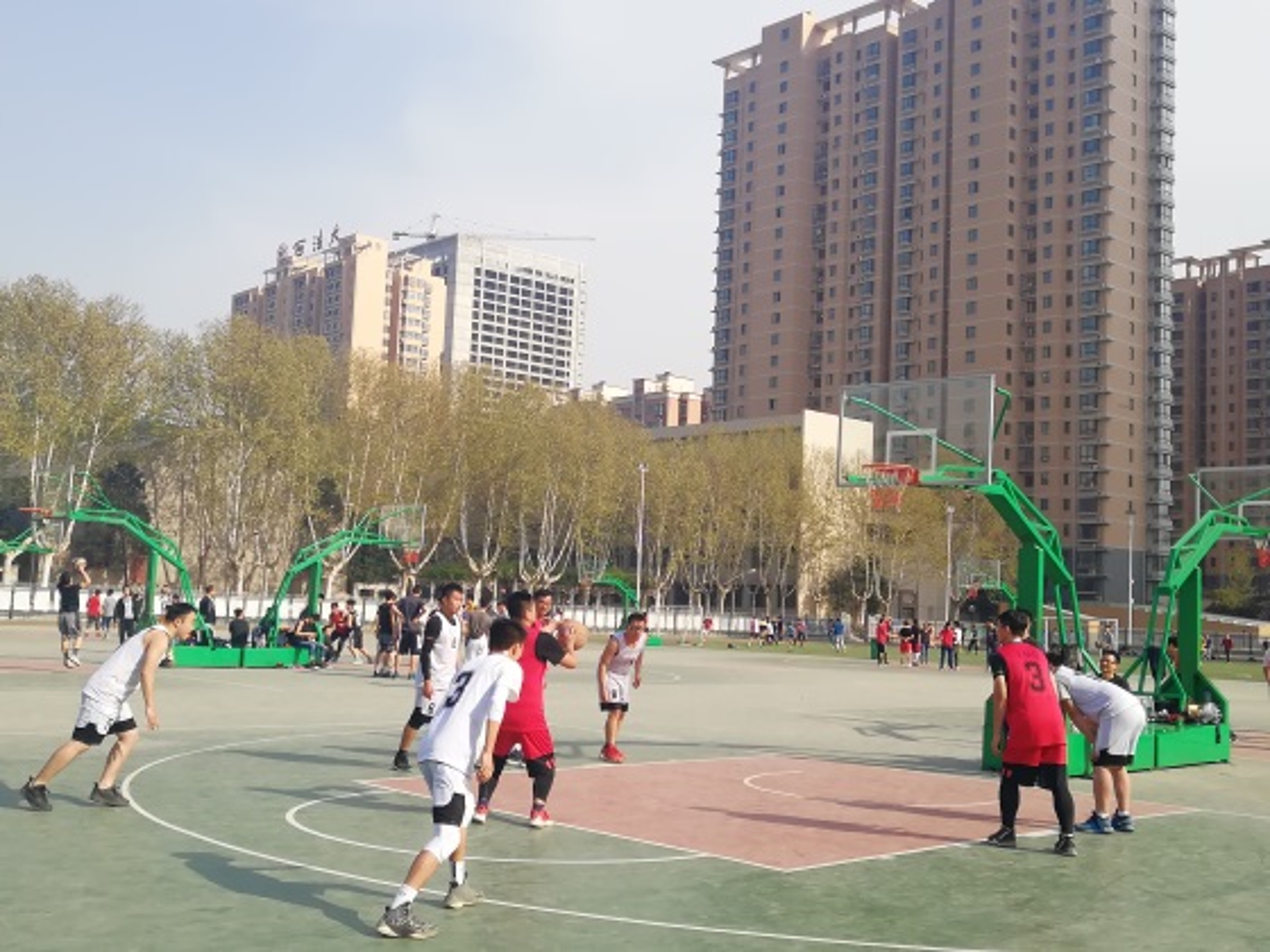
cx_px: 635
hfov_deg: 50.1
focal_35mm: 37
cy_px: 476
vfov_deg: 38.7
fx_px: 1357
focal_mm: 3.83
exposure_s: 1/1040
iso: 50
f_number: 1.8
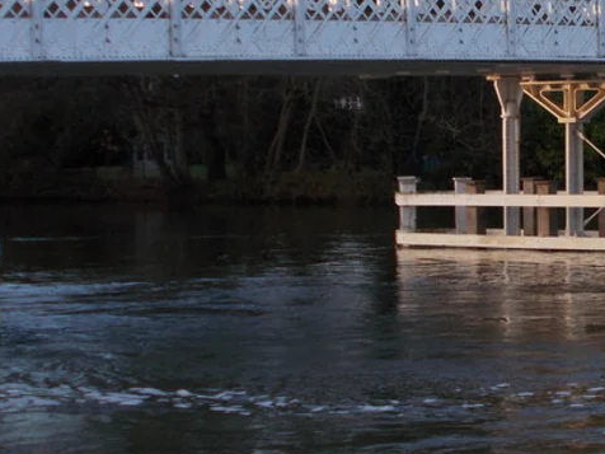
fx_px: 2202
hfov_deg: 15.2
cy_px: 136
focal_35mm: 126
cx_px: 689
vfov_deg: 11.7
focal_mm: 9
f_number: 4.5
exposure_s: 1/80
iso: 80
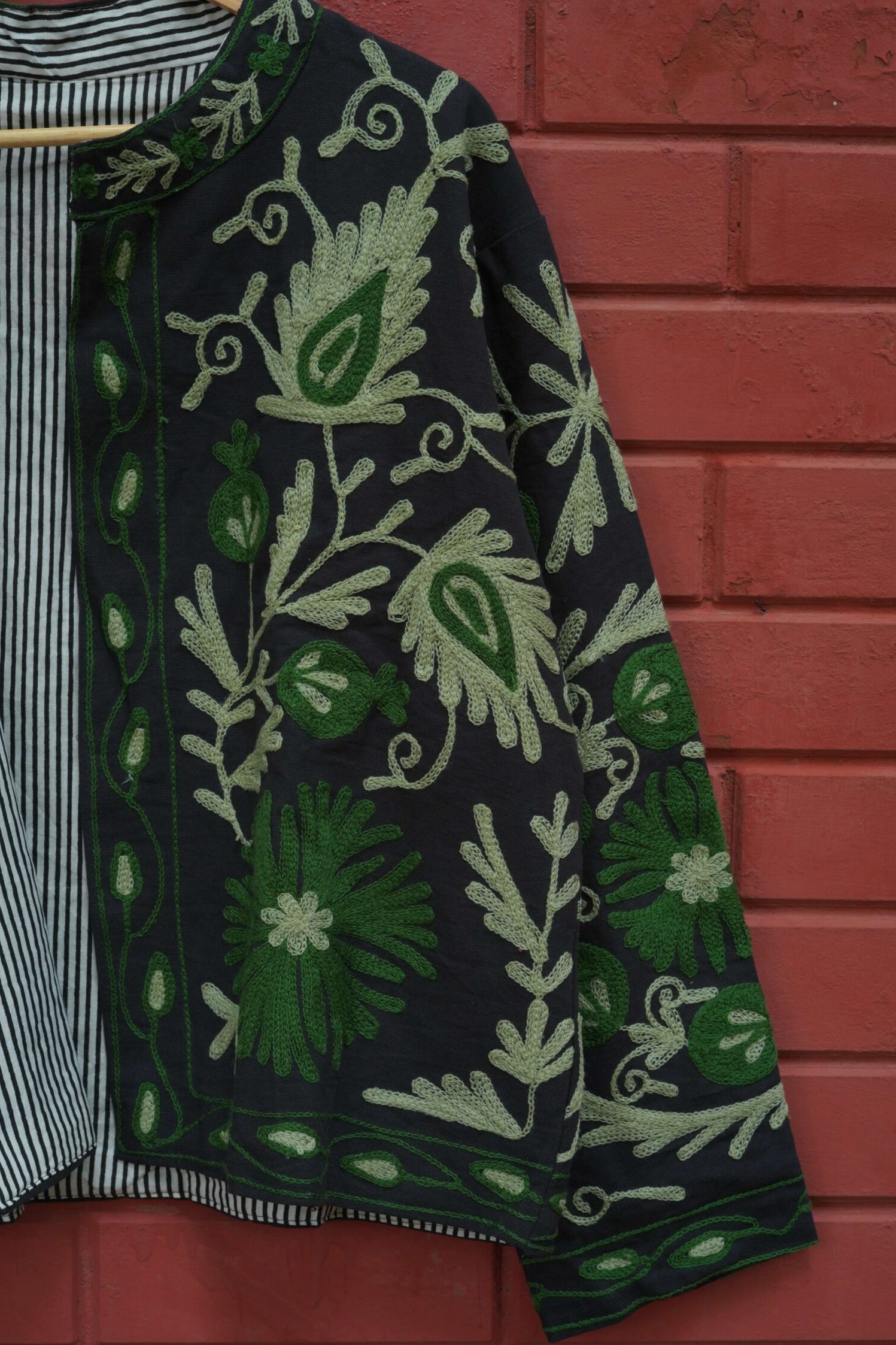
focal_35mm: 57
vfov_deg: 35.1
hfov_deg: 23.8
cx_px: 461
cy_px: 664
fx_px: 2128
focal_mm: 50
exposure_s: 1/160
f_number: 7.1
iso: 500
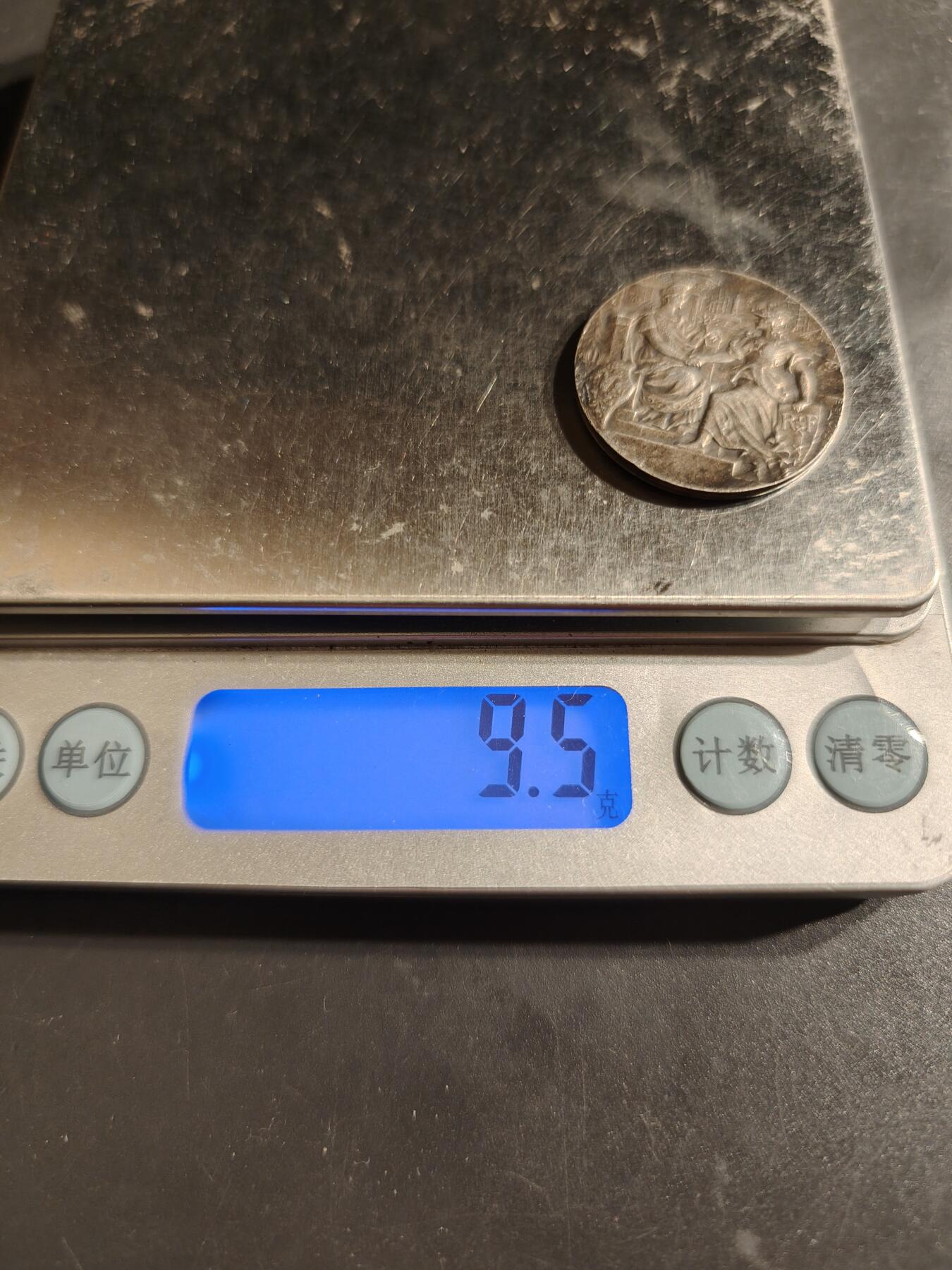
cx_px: 476
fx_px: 843
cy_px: 635
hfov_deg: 58.9
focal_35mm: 23
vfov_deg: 73.9
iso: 250
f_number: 1.6
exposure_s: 1/145
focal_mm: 6.06
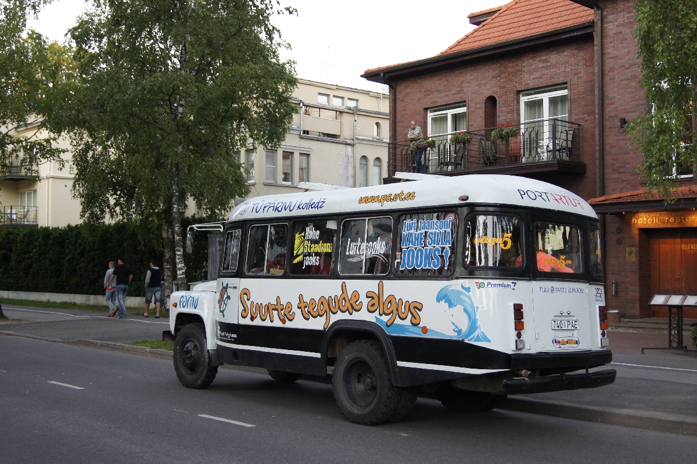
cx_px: 348
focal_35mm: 45
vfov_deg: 29.8
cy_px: 232
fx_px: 871
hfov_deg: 43.6
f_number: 4.5
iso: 400
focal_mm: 30
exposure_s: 1/80
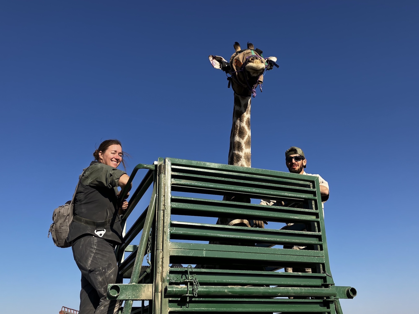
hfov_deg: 63.4
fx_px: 339
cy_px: 157
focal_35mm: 28
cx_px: 210
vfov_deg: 49.7
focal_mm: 3.99
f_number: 1.8
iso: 32
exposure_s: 1/1548
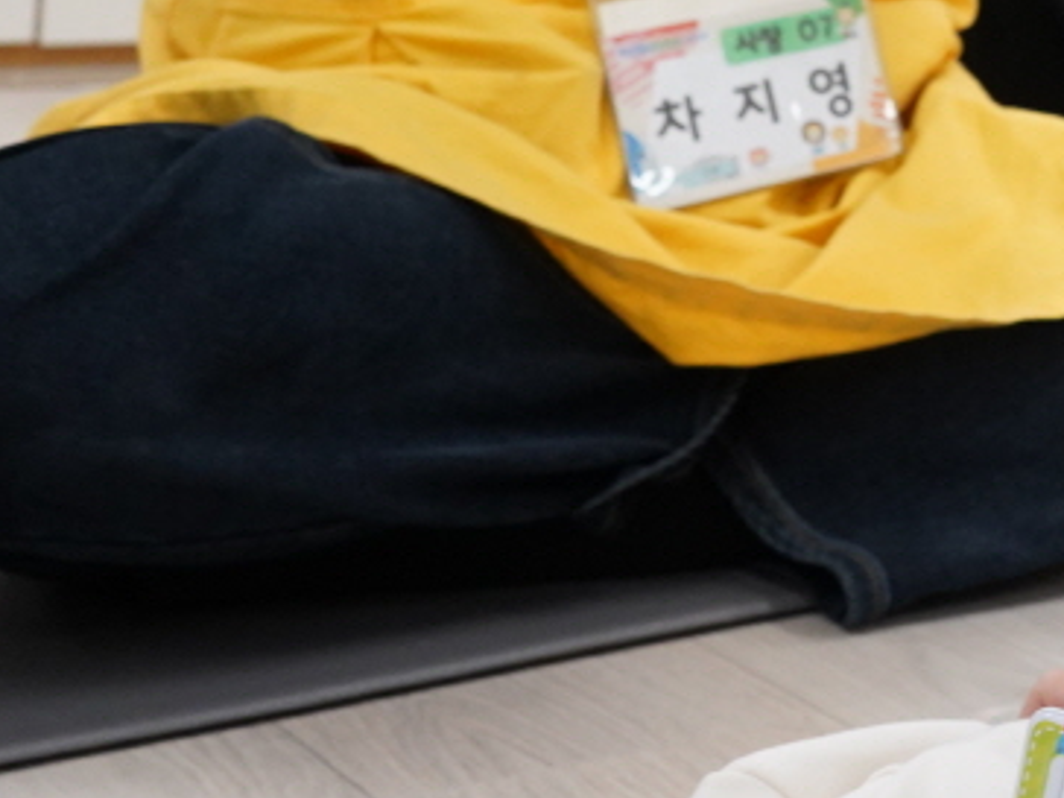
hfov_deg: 18.0
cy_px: -336
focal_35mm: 95
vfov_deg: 14.7
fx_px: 2920
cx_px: 1669
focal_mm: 30
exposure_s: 1/60
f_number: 7.1
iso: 2500
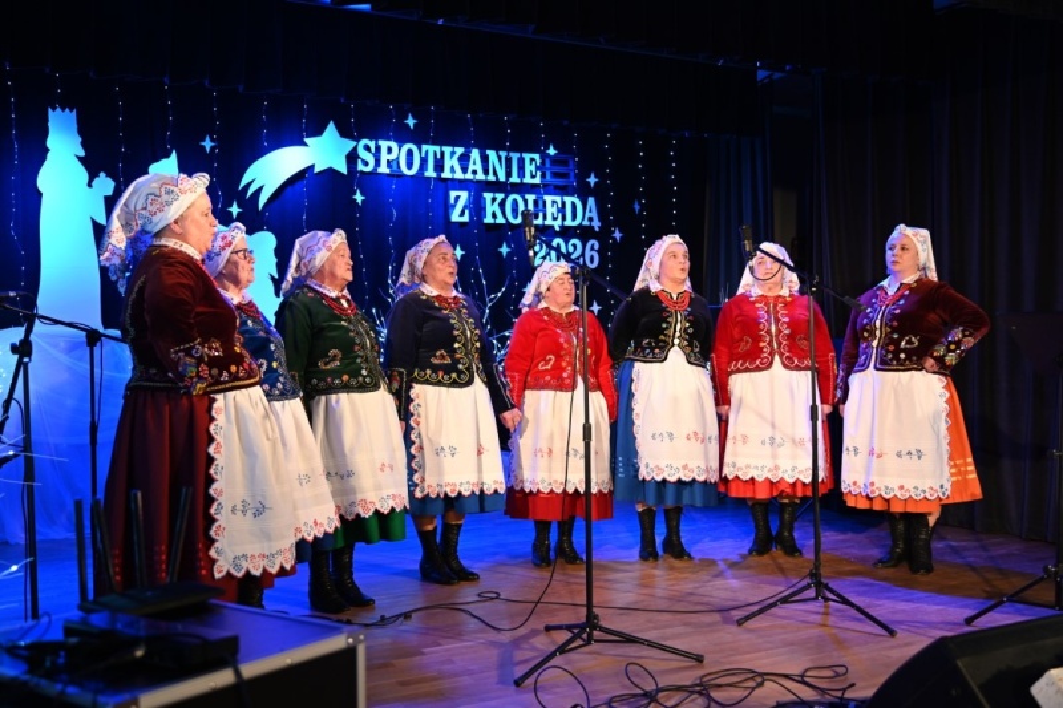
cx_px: 532
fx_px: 1004
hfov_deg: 55.8
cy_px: 354
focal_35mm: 34
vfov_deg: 38.9
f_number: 2.8
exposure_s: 1/125
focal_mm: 34
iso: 1100
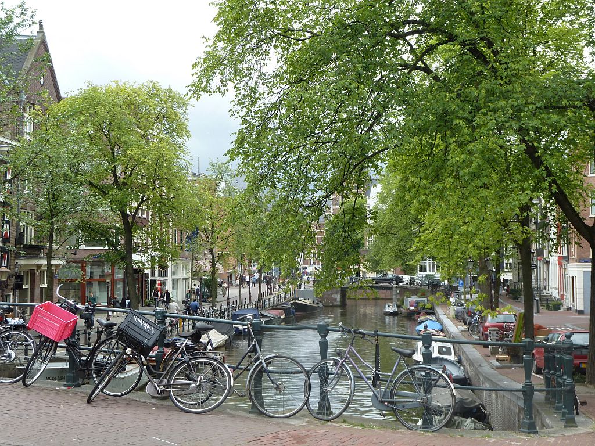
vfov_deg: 28.0
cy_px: 223
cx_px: 298
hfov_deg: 36.8
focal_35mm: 52
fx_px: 894
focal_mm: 8.5
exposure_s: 1/160
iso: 80
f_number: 3.8
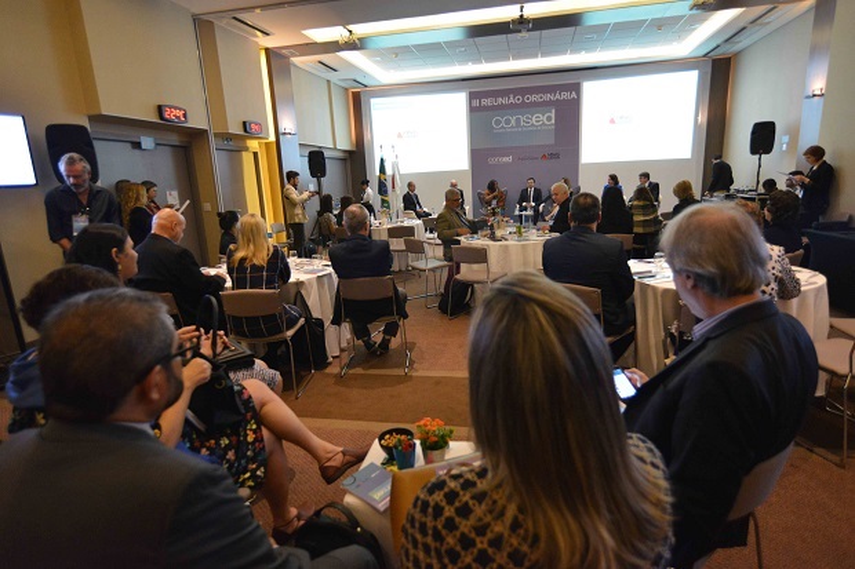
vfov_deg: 61.9
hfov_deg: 84.0
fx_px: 475
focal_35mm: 20
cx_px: 428
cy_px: 284
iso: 3200
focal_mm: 20
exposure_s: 1/60
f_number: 4.5
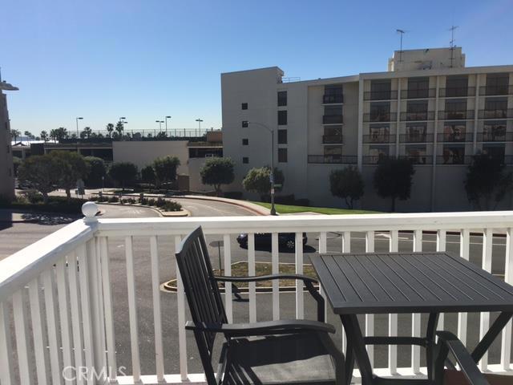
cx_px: 256
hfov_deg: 61.7
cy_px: 192
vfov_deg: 48.2
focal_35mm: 29
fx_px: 430
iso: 25
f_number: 2.2
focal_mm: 4.15
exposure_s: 1/2404
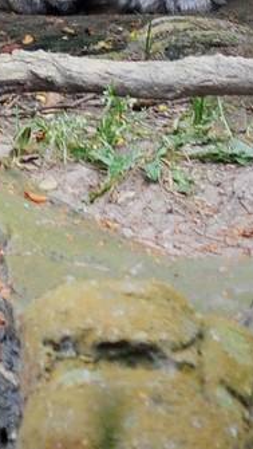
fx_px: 19598
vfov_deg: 1.3
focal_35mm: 1647
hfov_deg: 0.7
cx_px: -40
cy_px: -169
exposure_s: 1/160
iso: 400
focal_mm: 220
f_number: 9
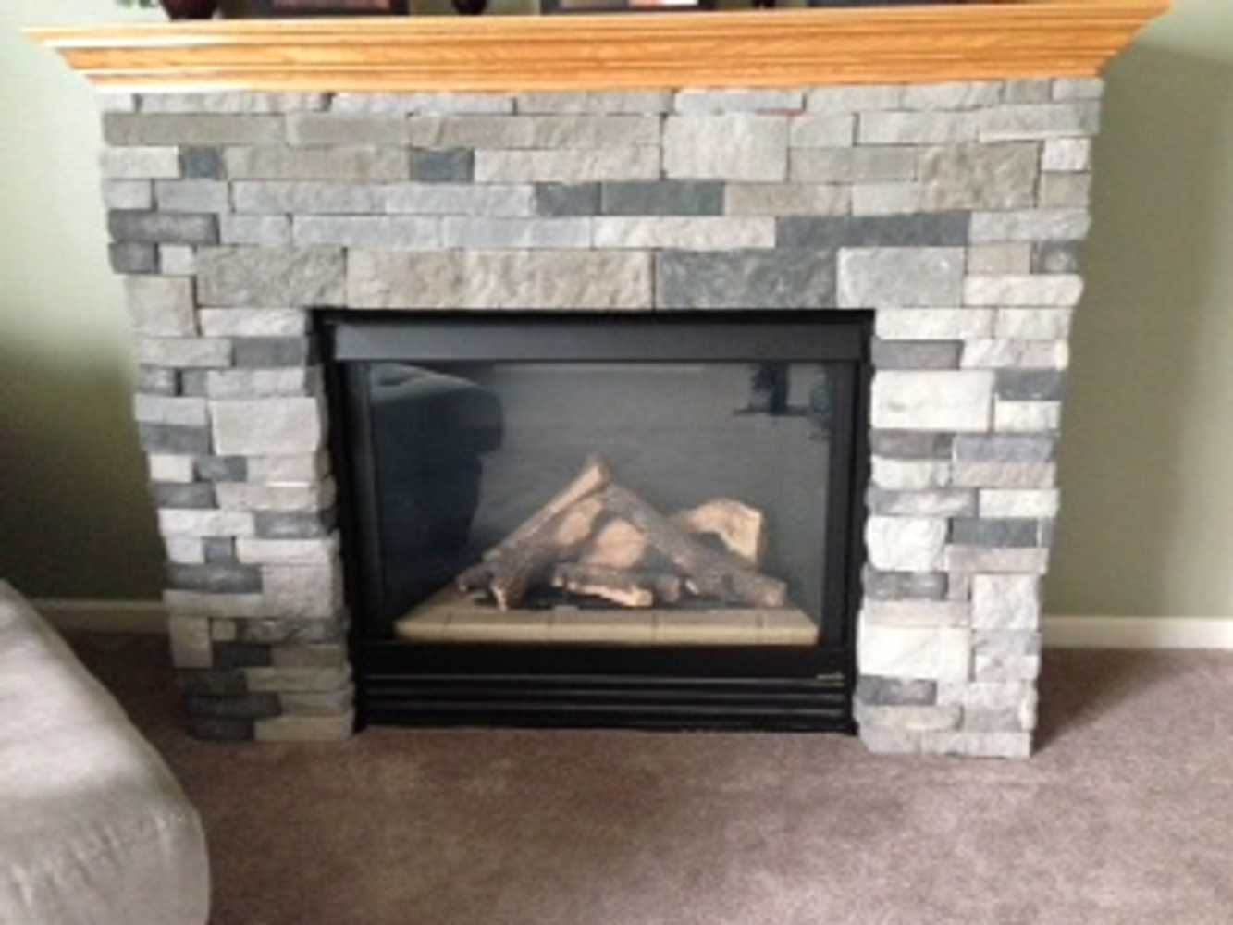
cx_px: 616
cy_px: 462
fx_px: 1176
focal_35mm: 33
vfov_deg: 43.0
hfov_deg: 55.3
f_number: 2.4
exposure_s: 1/15
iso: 640
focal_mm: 4.12
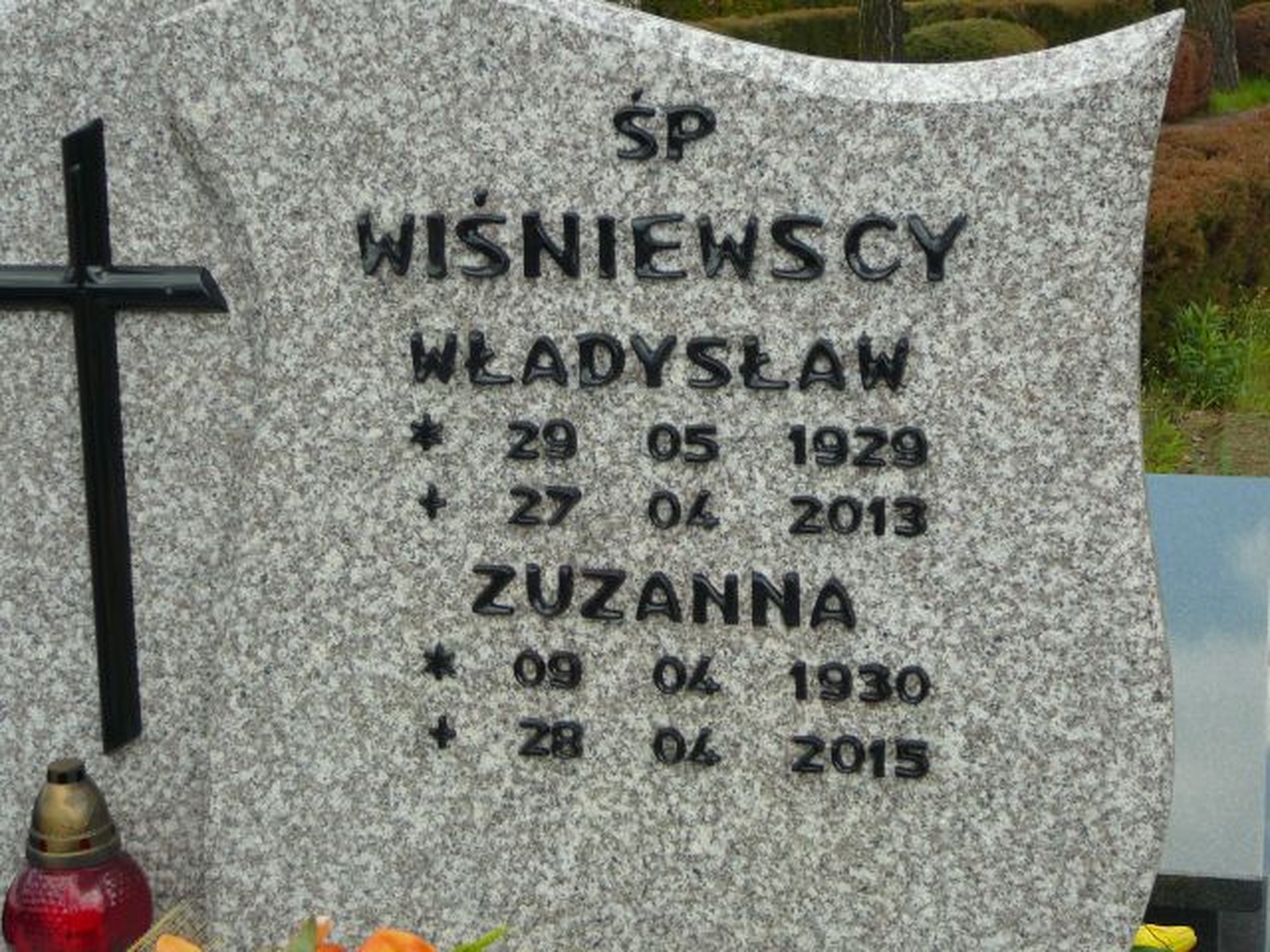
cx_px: 635
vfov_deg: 20.7
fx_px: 2605
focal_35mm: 71
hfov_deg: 27.4
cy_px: 476
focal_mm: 10.5
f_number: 3.7
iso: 80
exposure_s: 1/320
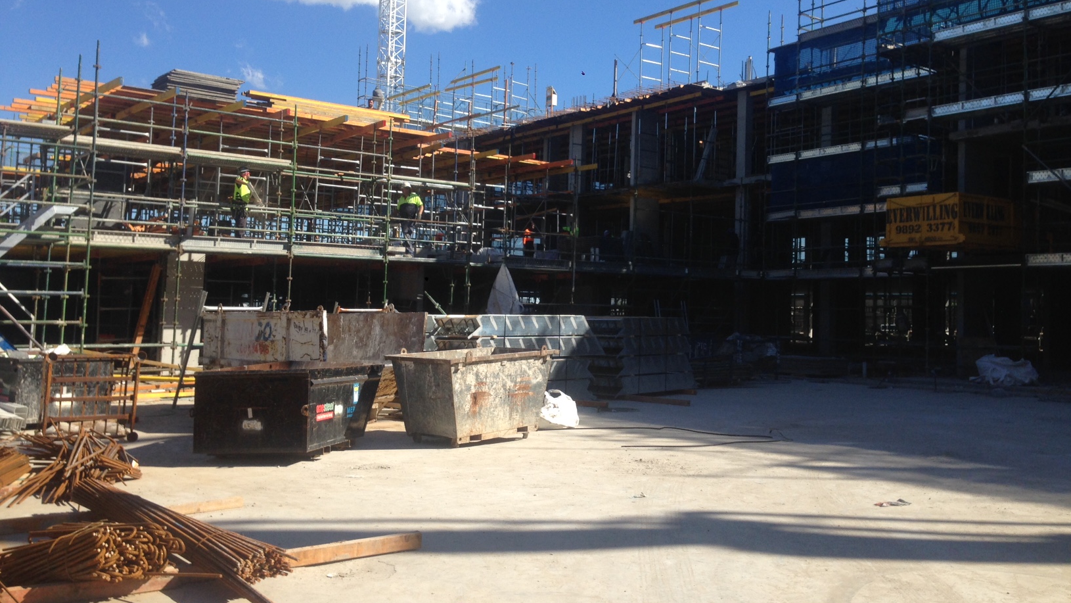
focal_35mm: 36
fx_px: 1022
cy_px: 252
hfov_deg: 55.3
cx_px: 536
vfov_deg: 32.8
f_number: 2.4
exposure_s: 1/1261
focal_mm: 4.12
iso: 50
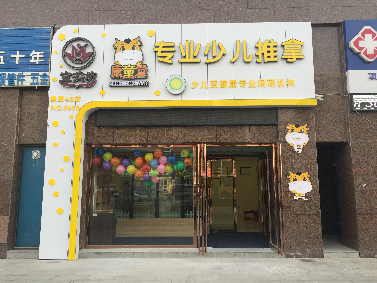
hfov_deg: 61.7
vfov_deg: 48.2
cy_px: 142
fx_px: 316
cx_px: 188
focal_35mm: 29
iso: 32
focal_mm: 4.15
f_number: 2.2
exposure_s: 1/208
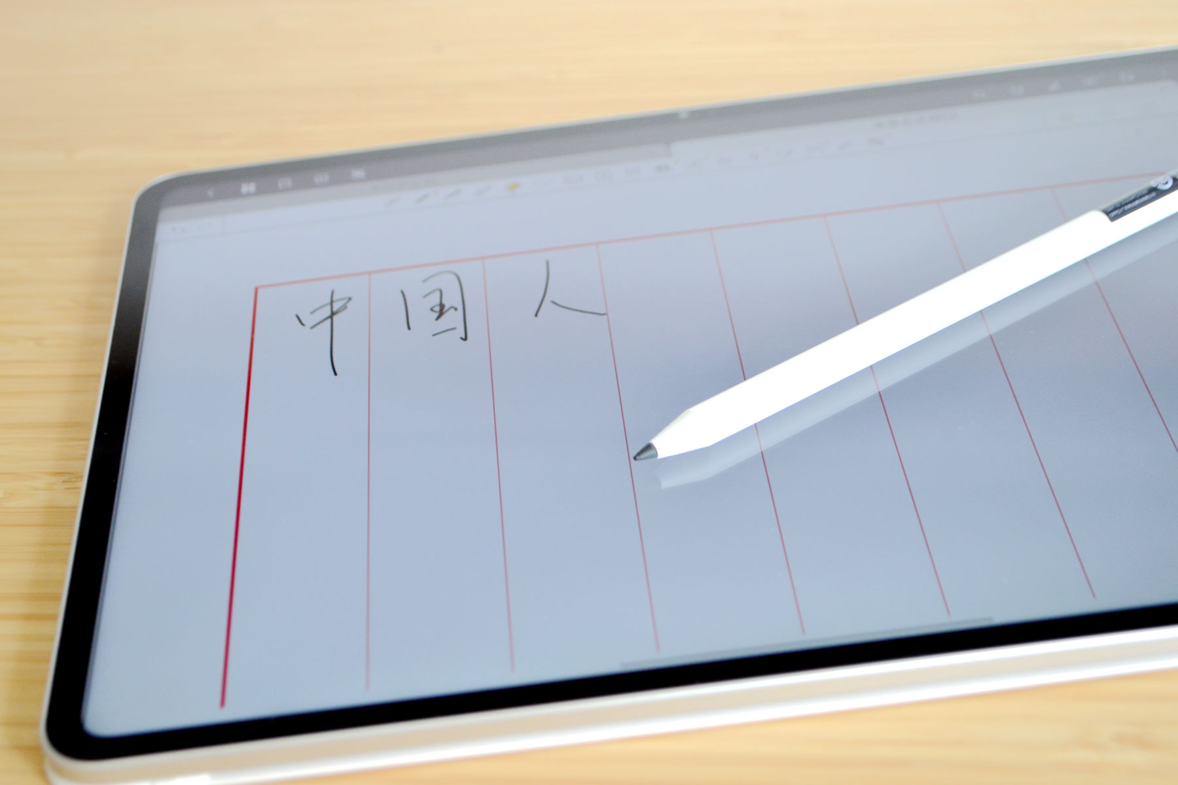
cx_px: 589
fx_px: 1963
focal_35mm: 60
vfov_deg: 22.6
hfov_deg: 33.4
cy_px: 392
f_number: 5.3
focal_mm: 40
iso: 400
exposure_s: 1/30
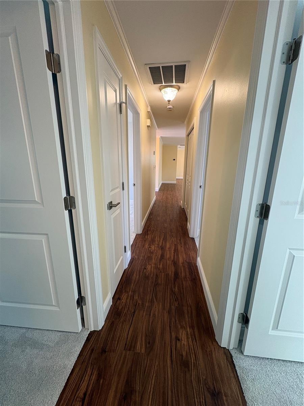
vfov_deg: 102.1
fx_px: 164
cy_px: 203
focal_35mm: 14
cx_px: 152
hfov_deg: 85.7
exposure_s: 1/60
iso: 160
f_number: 2.2
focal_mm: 2.22
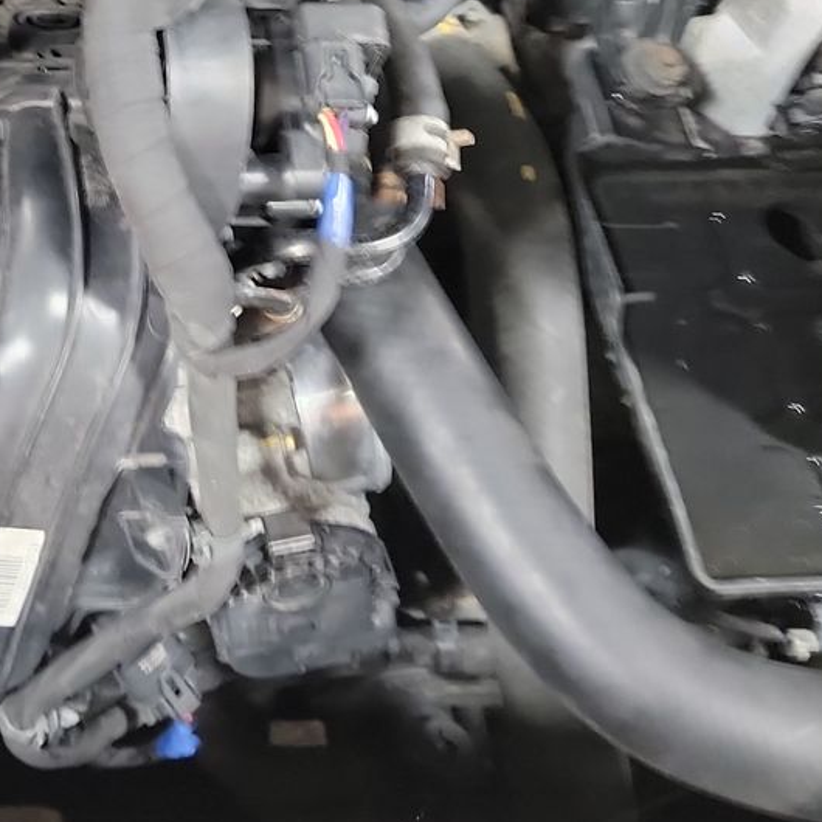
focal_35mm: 64
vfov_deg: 25.6
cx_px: -174
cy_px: 12
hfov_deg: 24.3
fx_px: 1719
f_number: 1.8
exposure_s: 1/14
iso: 773
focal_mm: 6.7
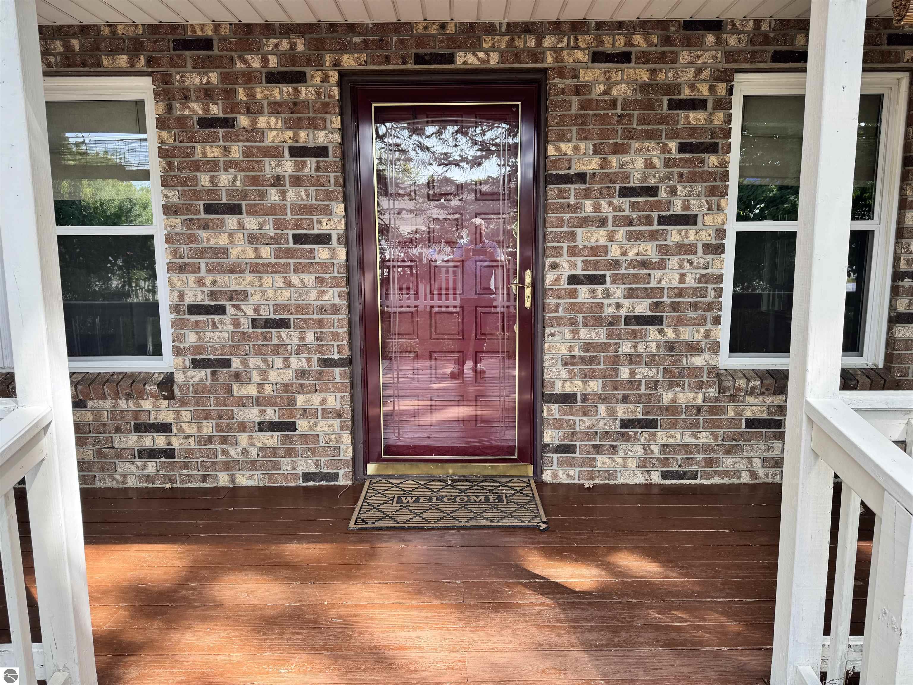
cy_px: 342
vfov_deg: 56.8
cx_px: 456
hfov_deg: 71.6
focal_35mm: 24
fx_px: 633
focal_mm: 6.76
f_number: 1.78
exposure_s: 1/122
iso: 80
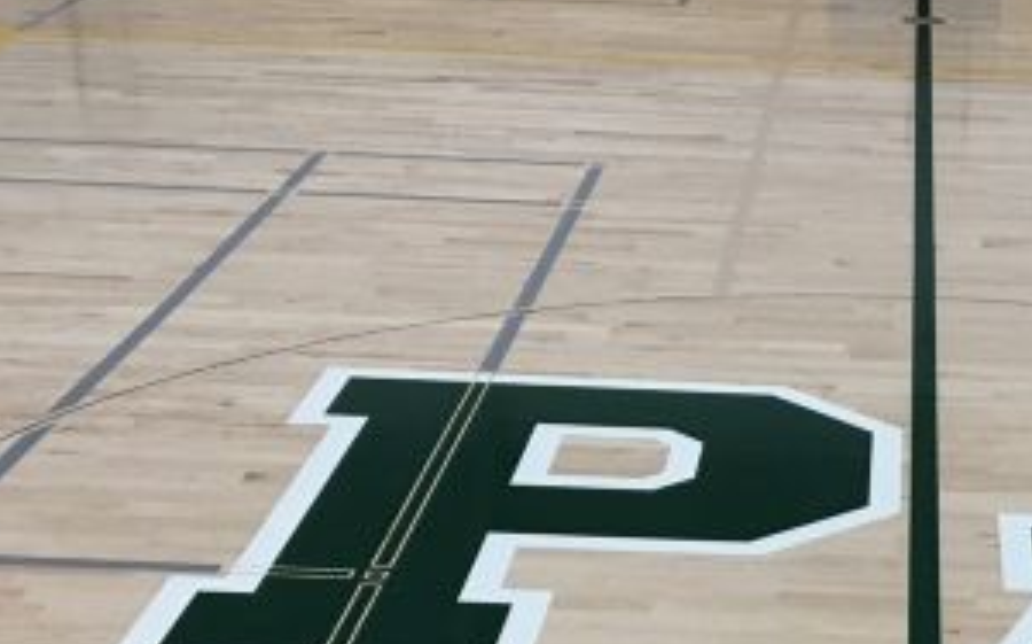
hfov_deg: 24.5
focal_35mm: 82
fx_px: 2305
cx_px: 932
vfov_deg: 15.1
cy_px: 868
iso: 40
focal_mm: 4.15
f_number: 2.2
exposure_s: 1/30
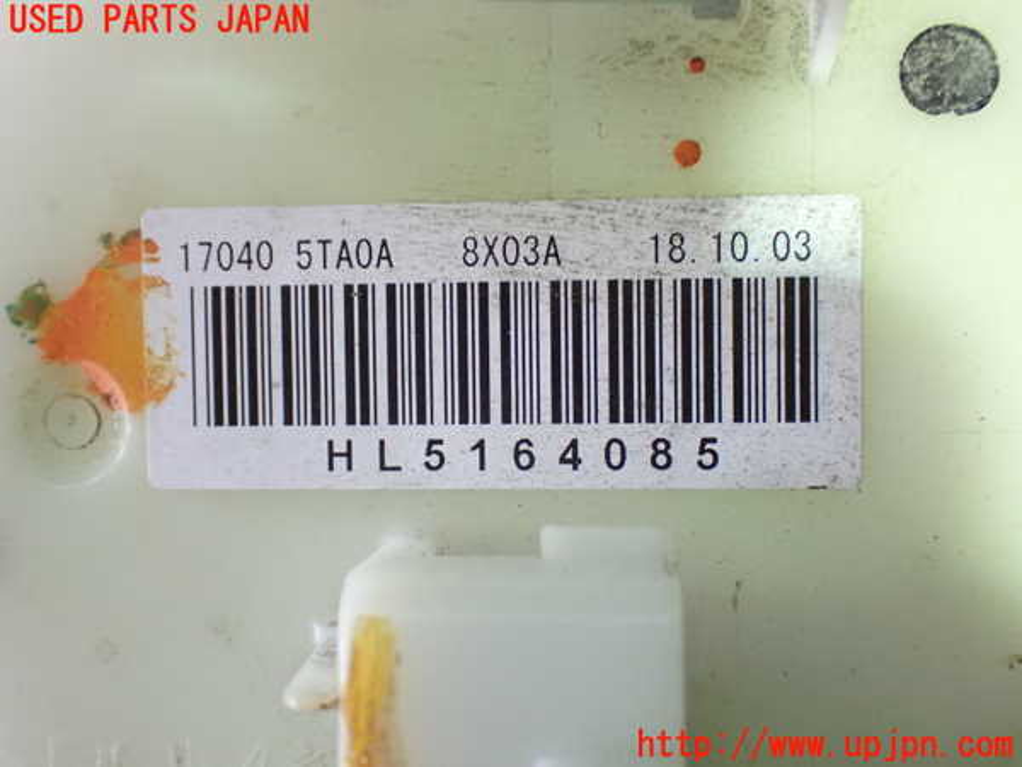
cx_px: 511
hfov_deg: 45.8
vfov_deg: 35.1
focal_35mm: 41
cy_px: 384
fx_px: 1210
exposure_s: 1/40
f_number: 2.8
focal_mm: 7.31
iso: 1600
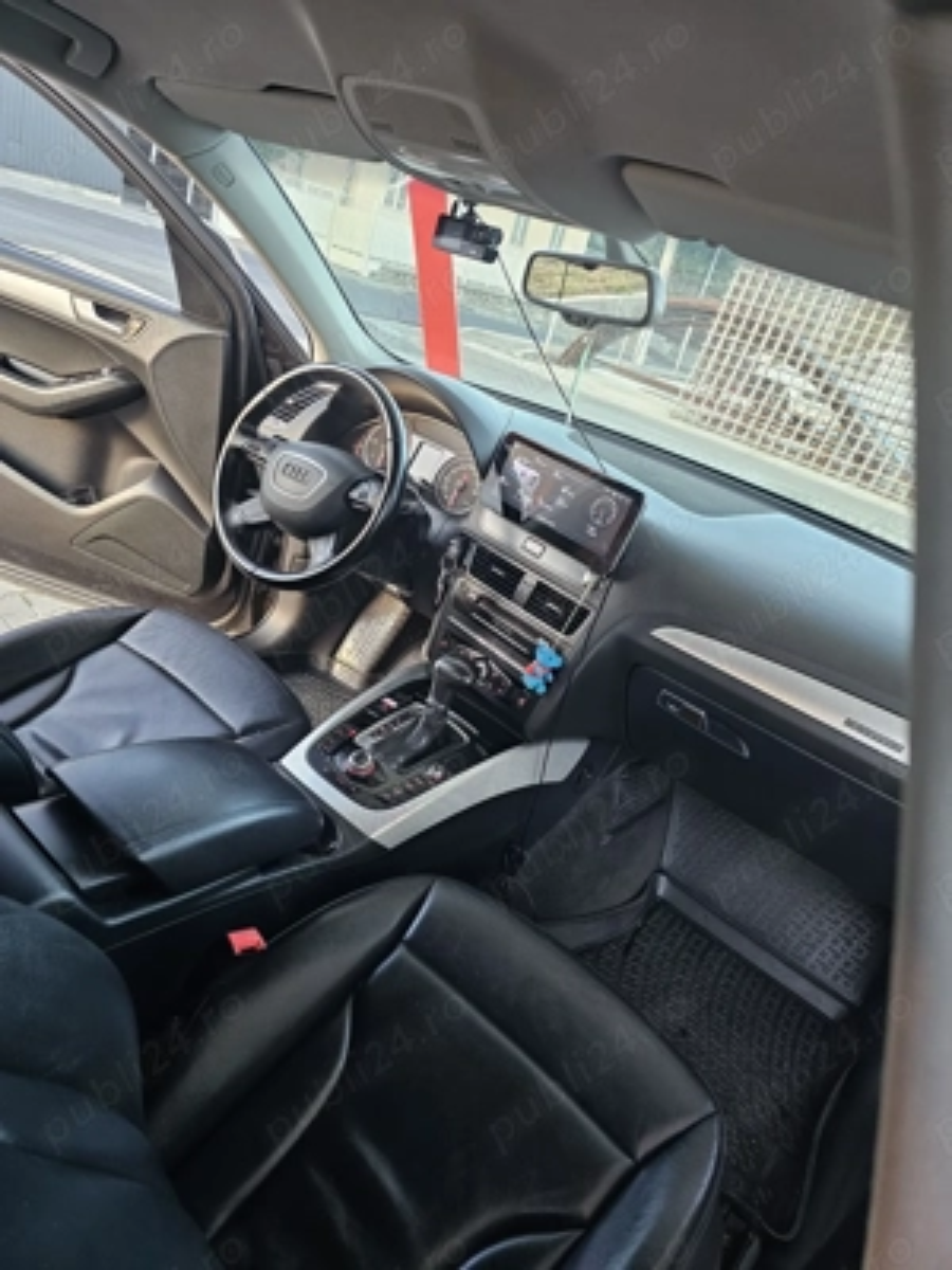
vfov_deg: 73.9
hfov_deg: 58.9
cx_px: 476
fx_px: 843
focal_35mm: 23
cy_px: 635
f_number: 1.7
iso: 320
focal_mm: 6.3
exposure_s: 1/100
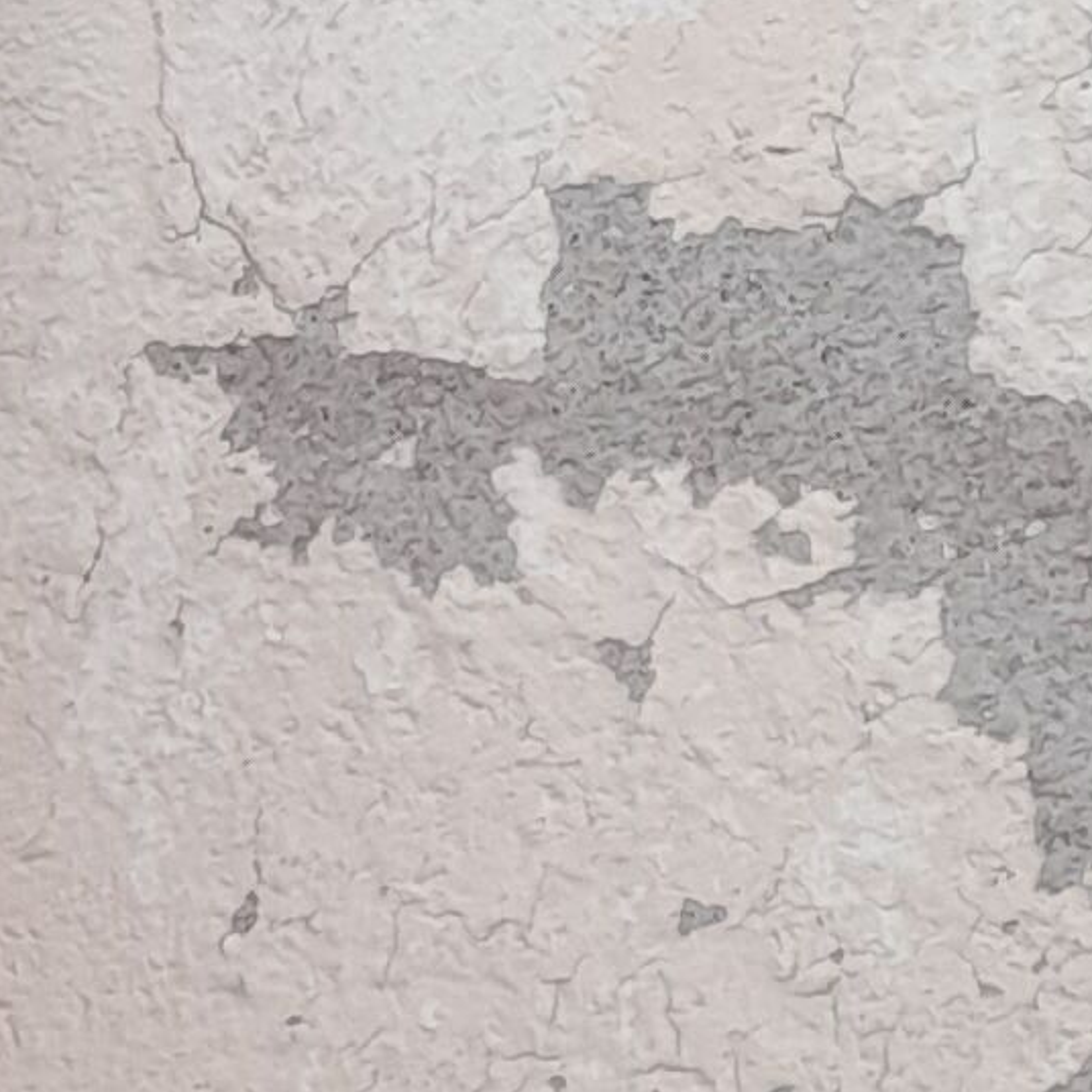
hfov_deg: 9.1
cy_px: 2204
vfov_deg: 9.8
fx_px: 5889
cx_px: -1821
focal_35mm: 165
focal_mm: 4.6
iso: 25
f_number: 2
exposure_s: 1/100
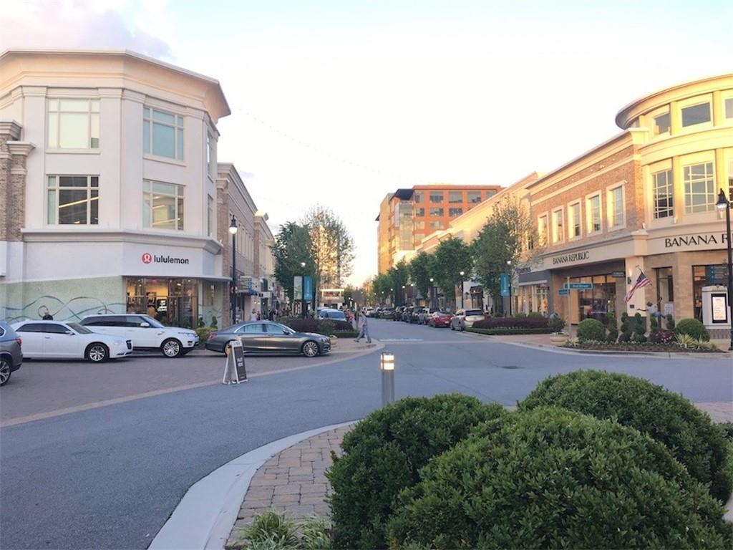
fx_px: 614
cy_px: 275
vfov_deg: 48.2
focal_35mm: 29
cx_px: 366
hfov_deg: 61.7
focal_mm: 4.15
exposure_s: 1/120
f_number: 2.2
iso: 32
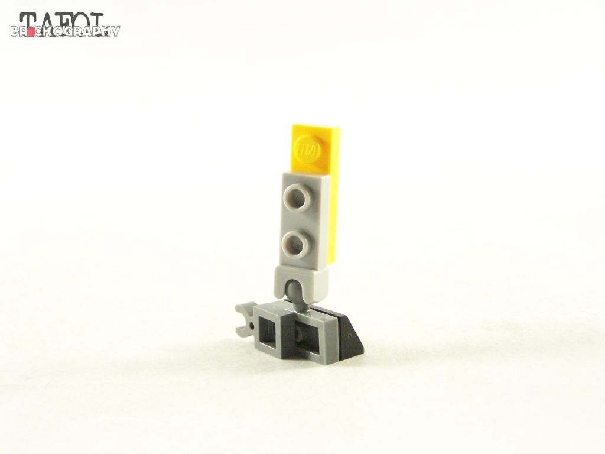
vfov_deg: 21.3
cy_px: 227
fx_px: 1206
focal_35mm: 69
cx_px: 302
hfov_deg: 28.2
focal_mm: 11.5
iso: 400
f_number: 3.2
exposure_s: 1/60
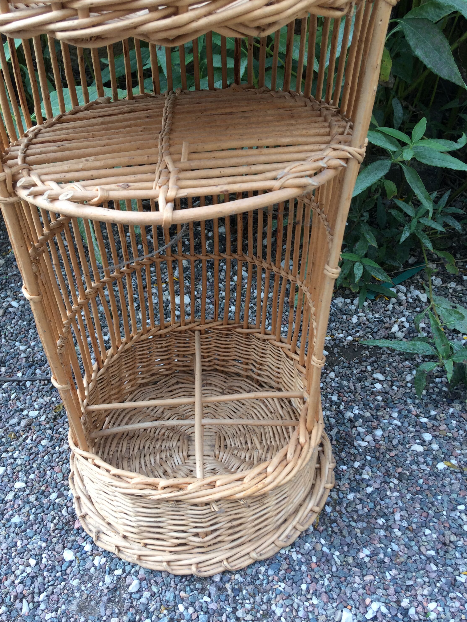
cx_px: 230
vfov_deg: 56.8
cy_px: 309
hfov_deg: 44.2
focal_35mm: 32
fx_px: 576
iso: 32
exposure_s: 1/170
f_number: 2.2
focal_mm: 4.15
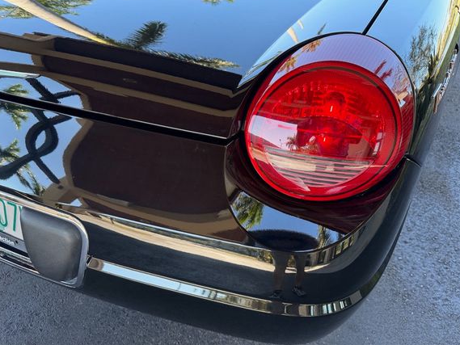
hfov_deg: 65.3
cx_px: 226
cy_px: 181
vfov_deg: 51.4
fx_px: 359
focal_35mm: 27
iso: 125
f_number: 1.78
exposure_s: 1/200
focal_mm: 6.76
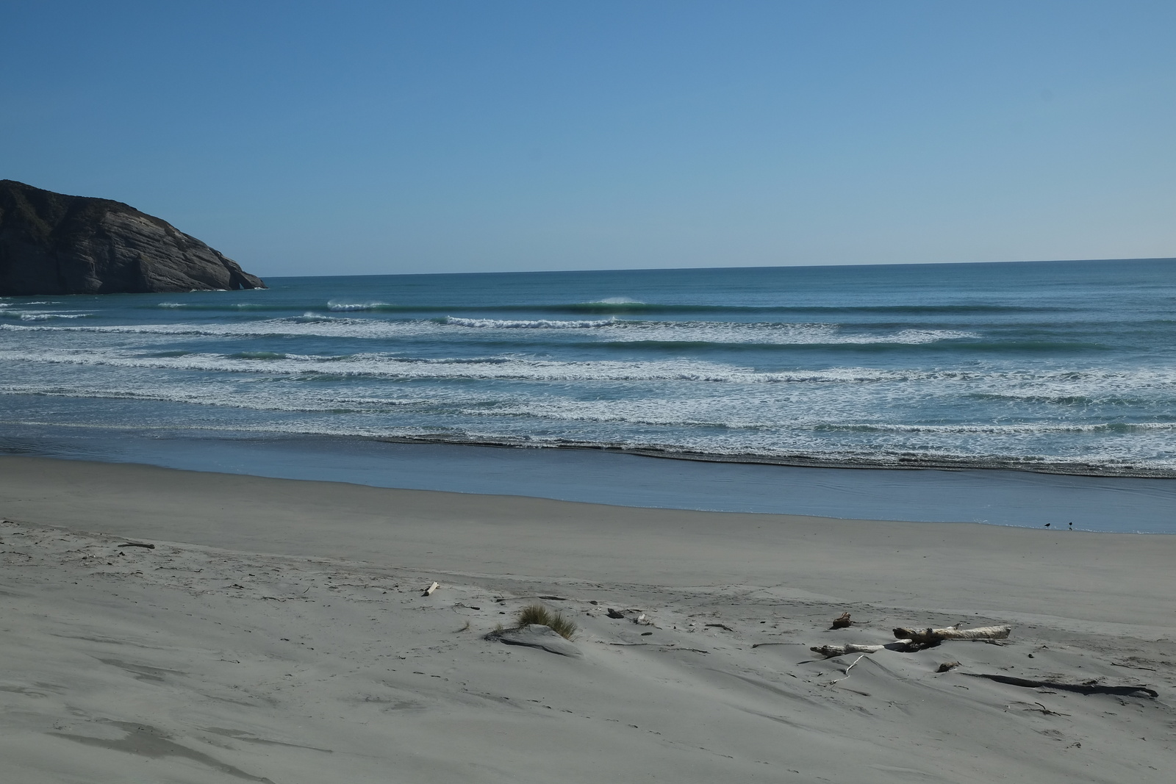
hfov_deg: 43.6
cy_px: 392
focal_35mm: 45
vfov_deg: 29.9
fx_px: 1470
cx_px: 588
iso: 400
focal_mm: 30.2
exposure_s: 1/500
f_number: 16
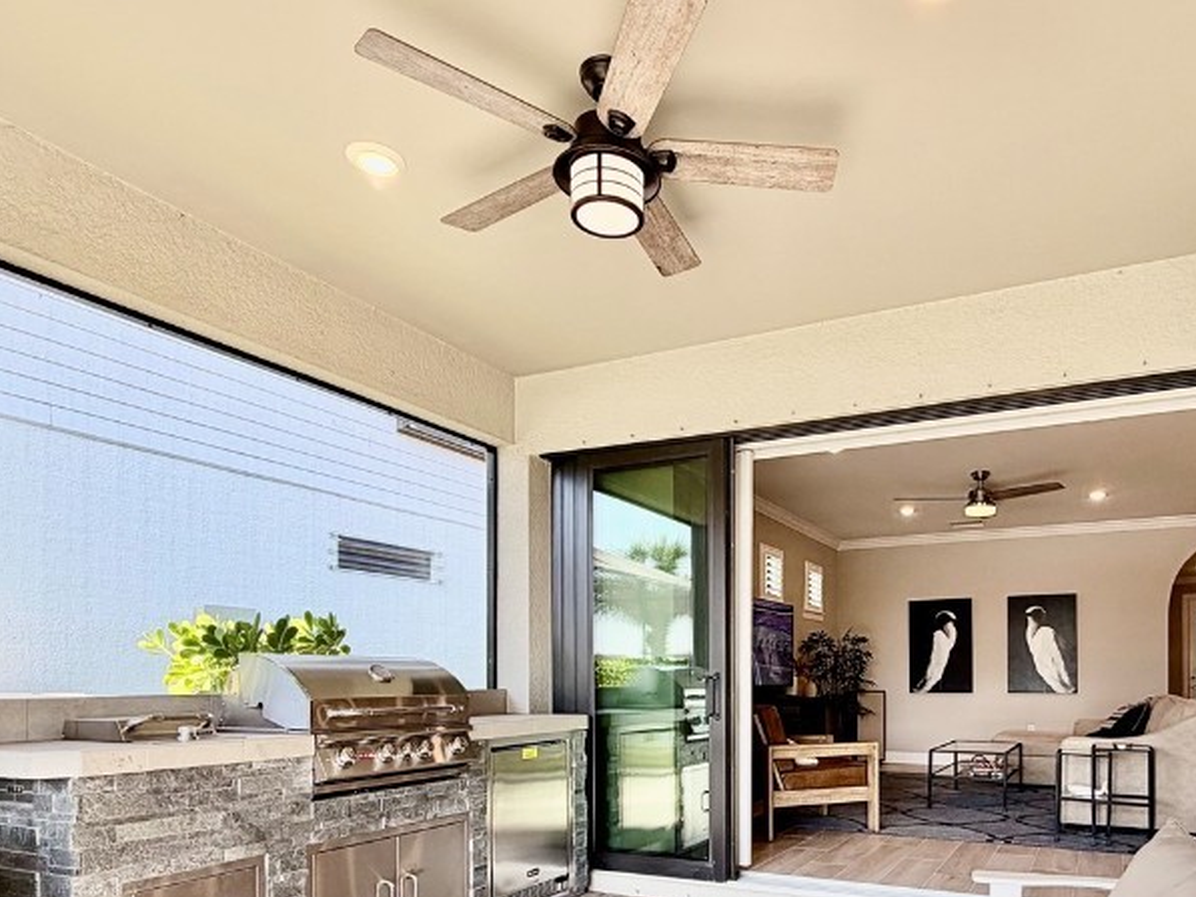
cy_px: 671
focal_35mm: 24
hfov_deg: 70.3
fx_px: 829
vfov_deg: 54.2
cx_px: 753
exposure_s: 1/120
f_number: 2.2
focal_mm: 2.22
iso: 40
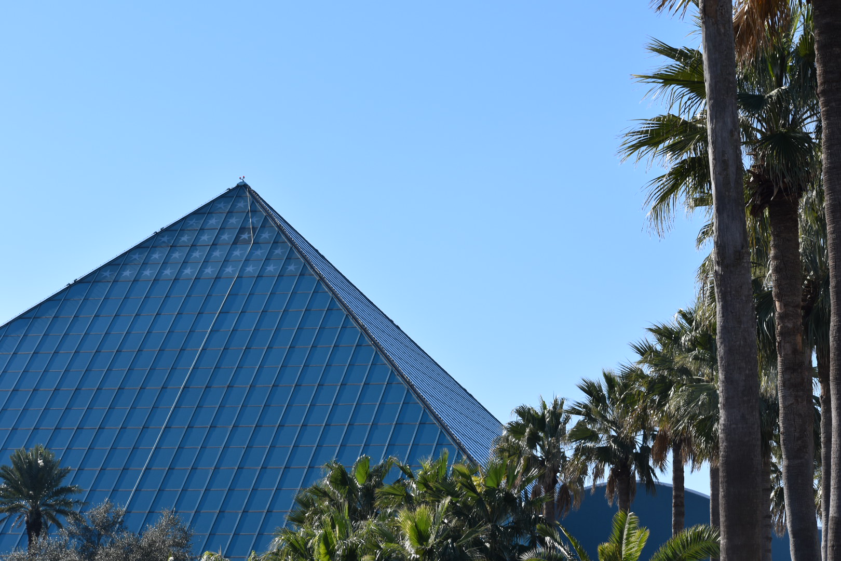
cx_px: 420
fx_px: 2453
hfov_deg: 19.5
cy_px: 280
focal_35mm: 105
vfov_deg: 13.0
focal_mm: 70
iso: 160
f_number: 8
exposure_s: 1/500
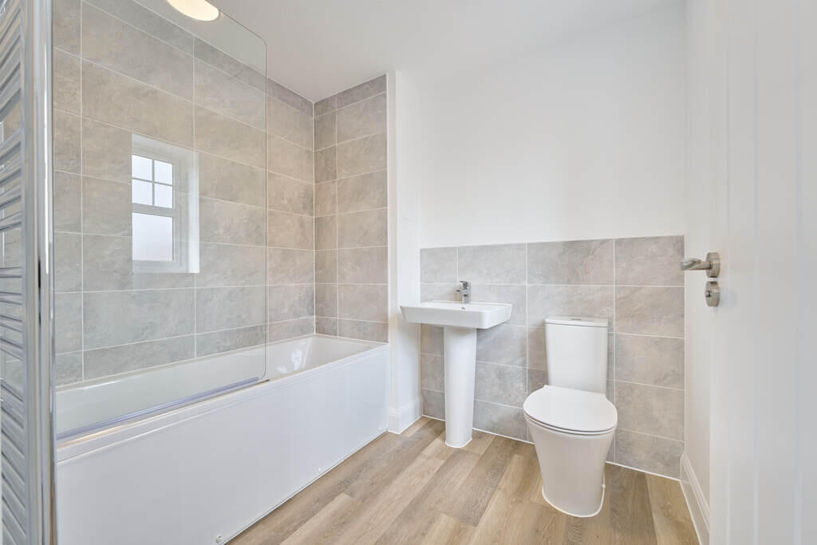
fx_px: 334
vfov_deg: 78.5
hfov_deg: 101.5
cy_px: 272
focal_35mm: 15
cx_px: 408
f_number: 10
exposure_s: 1/13
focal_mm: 14.7
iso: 100
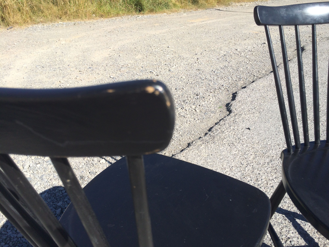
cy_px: 124
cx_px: 164
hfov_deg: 61.7
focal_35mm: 29
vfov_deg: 48.2
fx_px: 276
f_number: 2.2
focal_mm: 4.15
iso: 32
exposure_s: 1/1520
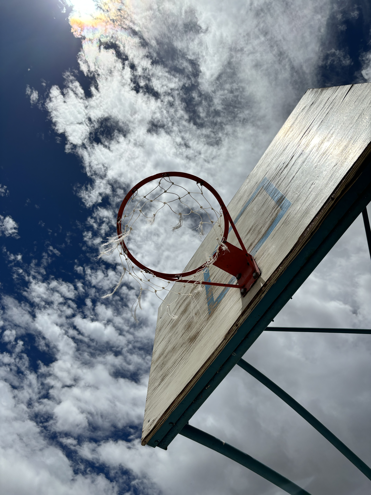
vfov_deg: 67.3
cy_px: 248
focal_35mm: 26
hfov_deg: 53.1
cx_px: 186
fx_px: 372
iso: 32
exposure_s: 1/18868
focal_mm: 5.96
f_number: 1.6
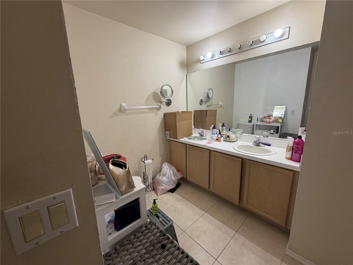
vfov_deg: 85.7
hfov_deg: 102.1
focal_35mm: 14
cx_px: 176
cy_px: 132
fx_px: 143
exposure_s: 1/60
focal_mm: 2.22
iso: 200
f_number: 2.2
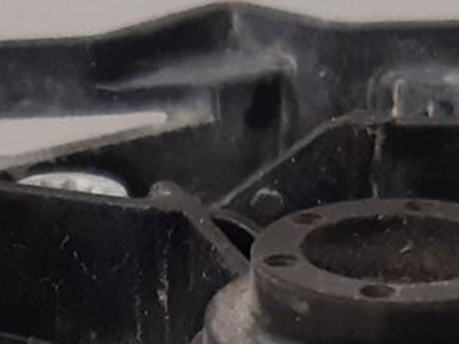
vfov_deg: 7.9
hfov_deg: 11.4
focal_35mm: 172
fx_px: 2279
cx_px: 52
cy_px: 864
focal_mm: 3.93
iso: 250
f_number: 1.7
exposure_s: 1/60
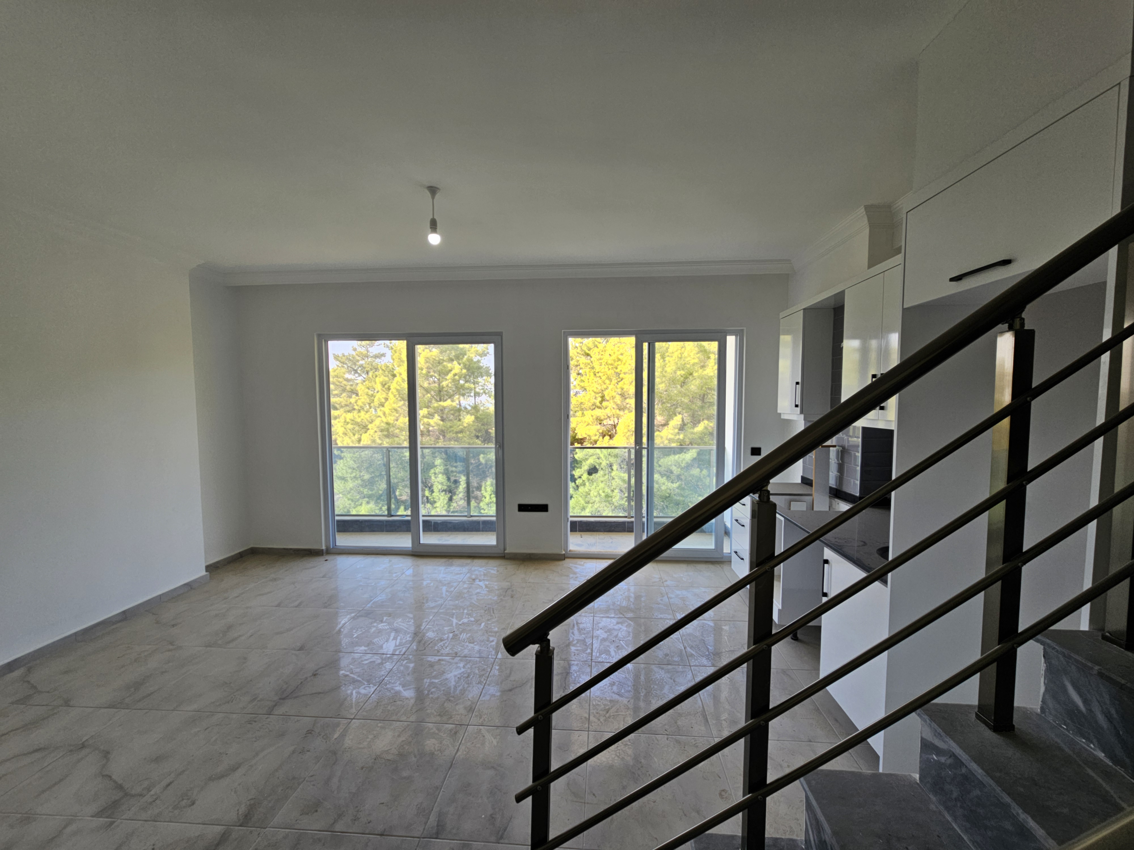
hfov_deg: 106.2
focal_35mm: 13
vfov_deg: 89.9
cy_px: 425
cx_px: 567
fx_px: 426
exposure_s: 1/167
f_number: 2.2
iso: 50
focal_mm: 2.2
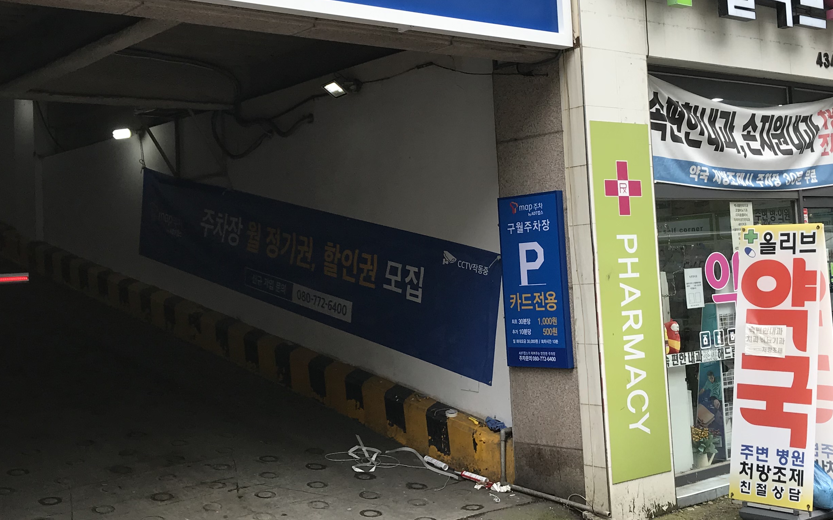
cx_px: 479
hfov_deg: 41.0
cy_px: 207
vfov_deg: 26.3
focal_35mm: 49
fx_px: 1112
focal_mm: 3.99
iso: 20
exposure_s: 1/447
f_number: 1.8
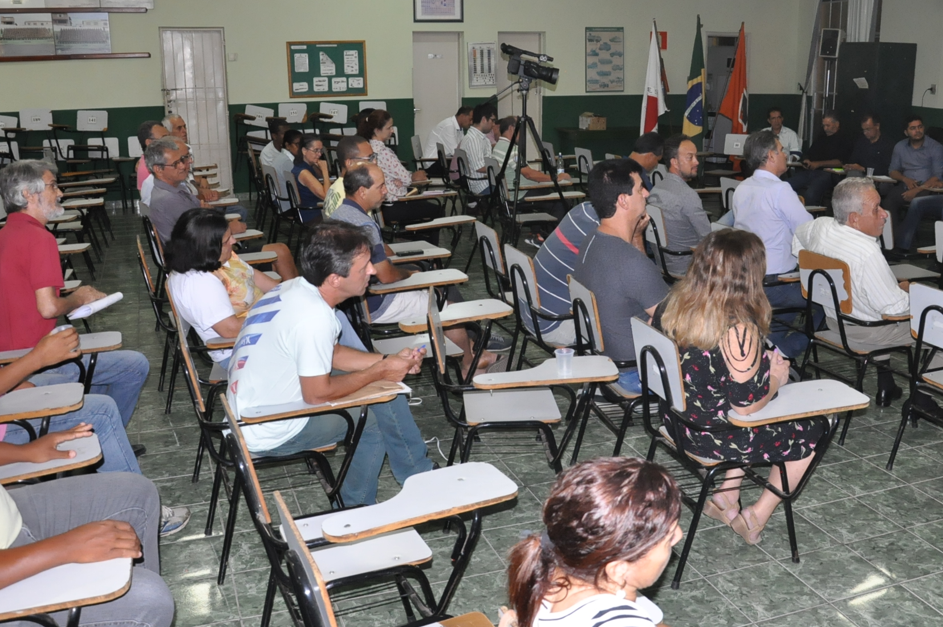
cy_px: 289
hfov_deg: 54.3
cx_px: 535
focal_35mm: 35
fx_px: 916
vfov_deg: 37.7
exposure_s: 1/60
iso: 2000
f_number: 5
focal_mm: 18
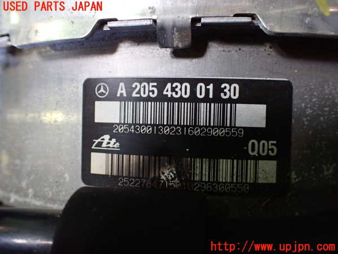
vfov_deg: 46.8
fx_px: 293
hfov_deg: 60.0
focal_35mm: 30
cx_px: 169
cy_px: 127
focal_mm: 5.4
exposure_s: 1/60
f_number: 2.3
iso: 800
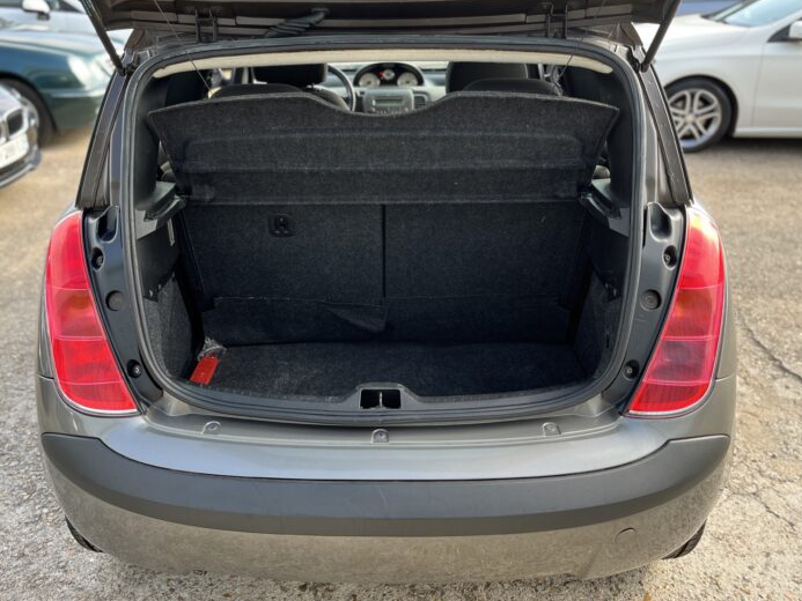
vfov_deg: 46.8
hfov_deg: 59.9
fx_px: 695
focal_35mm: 30
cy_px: 289
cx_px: 370
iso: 50
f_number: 1.6
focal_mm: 5.1
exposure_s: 1/263
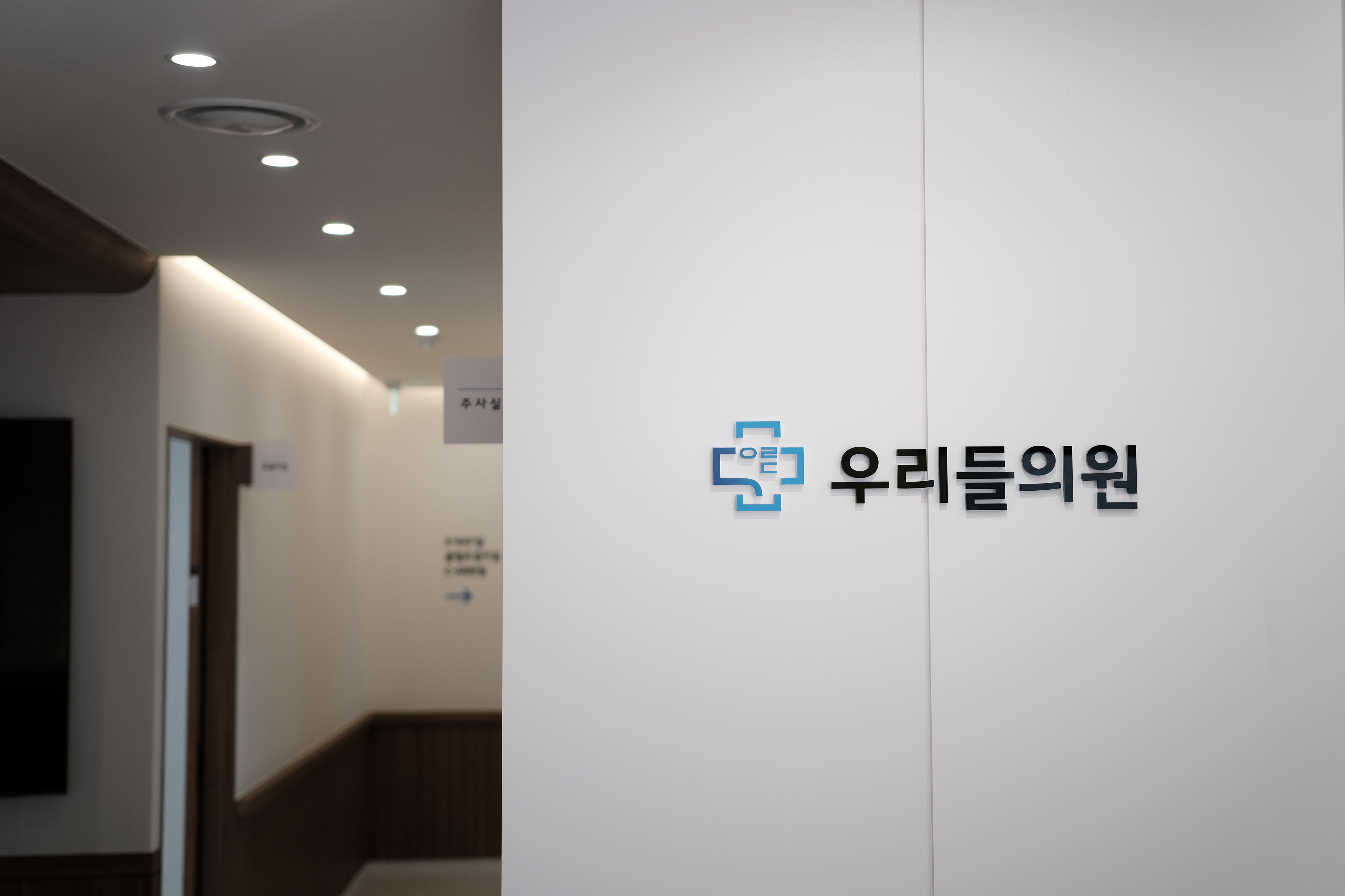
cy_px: 448
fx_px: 1980
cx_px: 672
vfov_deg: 25.5
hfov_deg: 37.5
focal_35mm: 53
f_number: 1.8
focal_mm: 35
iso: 160
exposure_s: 1/200
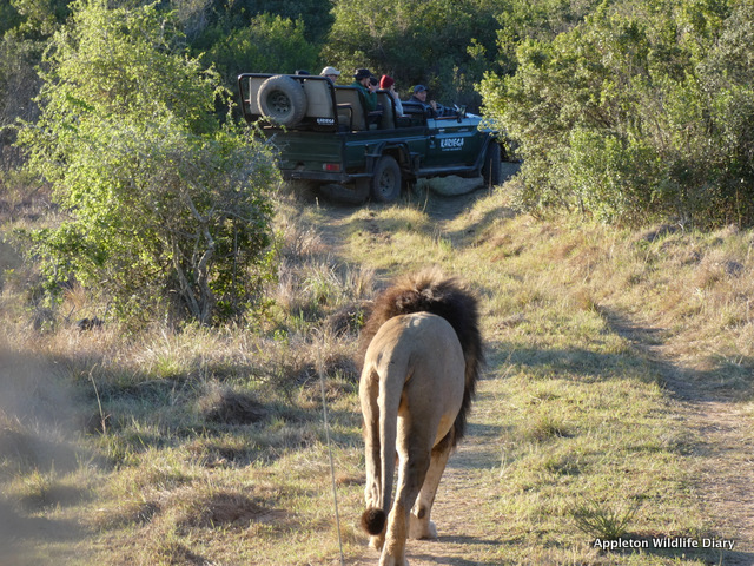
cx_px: 377
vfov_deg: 9.3
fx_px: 3485
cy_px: 283
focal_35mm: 160
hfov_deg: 12.3
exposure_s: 1/80
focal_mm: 28.8
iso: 100
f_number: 5.4
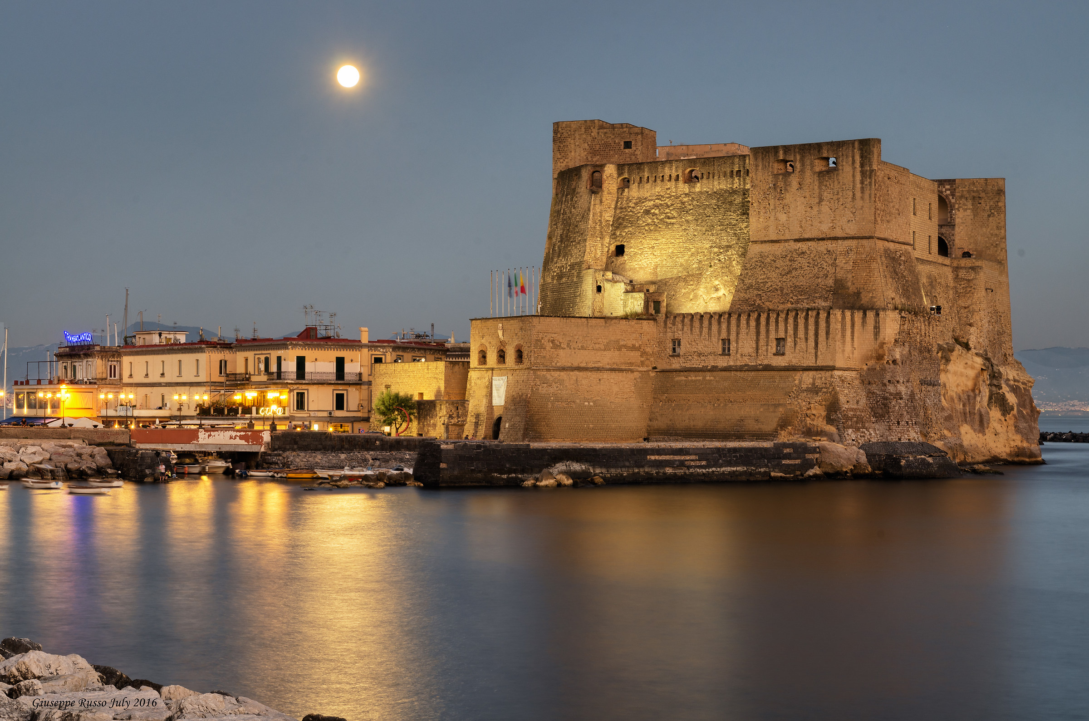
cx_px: 544
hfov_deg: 27.0
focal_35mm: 75
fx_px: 2264
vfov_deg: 18.1
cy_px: 360
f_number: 16
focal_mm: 50
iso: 100
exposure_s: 25
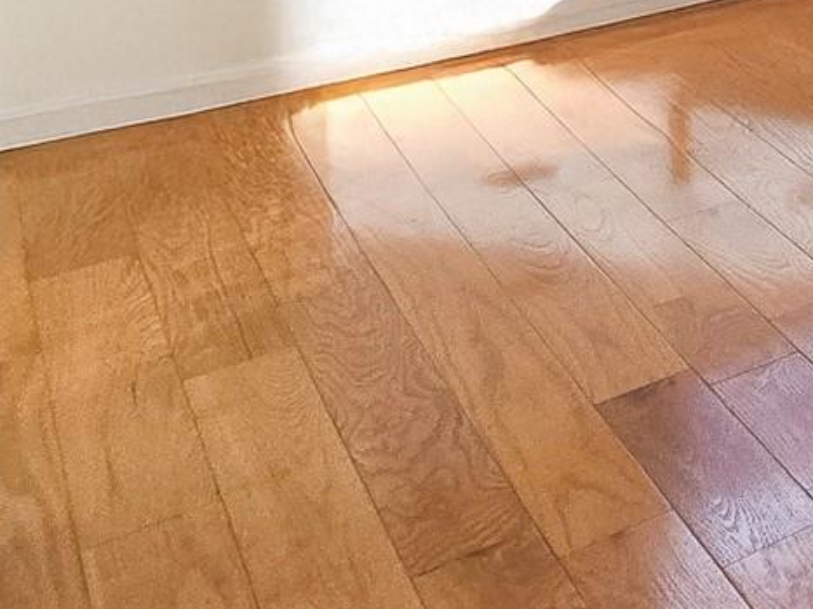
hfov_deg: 19.2
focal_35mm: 57
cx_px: 1629
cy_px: -456
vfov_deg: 19.7
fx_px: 1338
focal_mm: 2.2
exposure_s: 1/120
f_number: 2.2
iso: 80
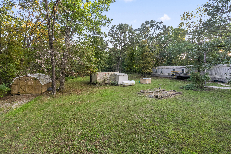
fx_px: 103
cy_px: 77
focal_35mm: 16
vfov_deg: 73.7
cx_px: 116
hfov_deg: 96.7
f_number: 9
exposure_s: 1/125
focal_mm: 16
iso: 1600
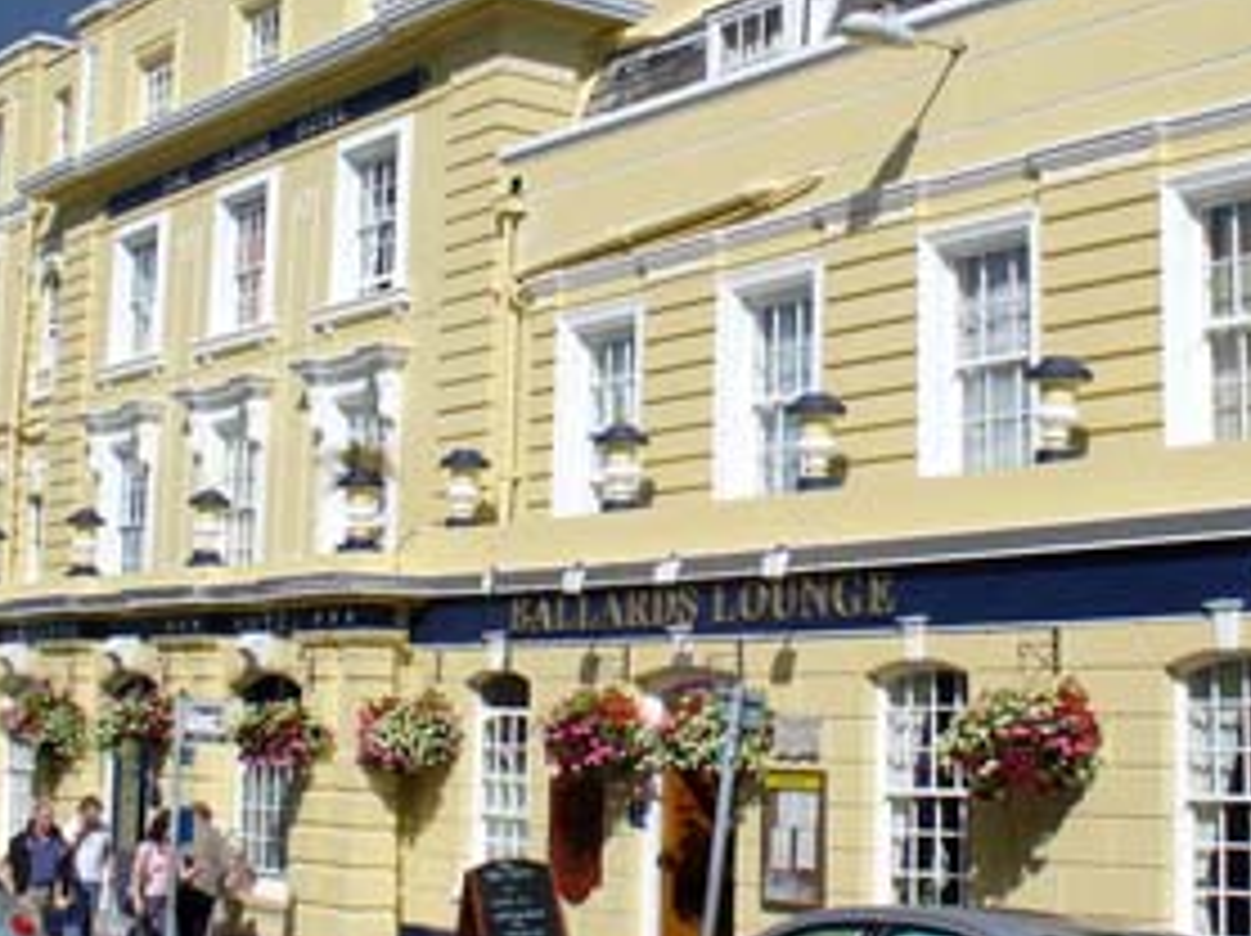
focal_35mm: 60
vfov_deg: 24.2
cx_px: 774
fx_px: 2166
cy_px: 302
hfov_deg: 32.1
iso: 80
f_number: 5.6
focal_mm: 6.1
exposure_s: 1/640
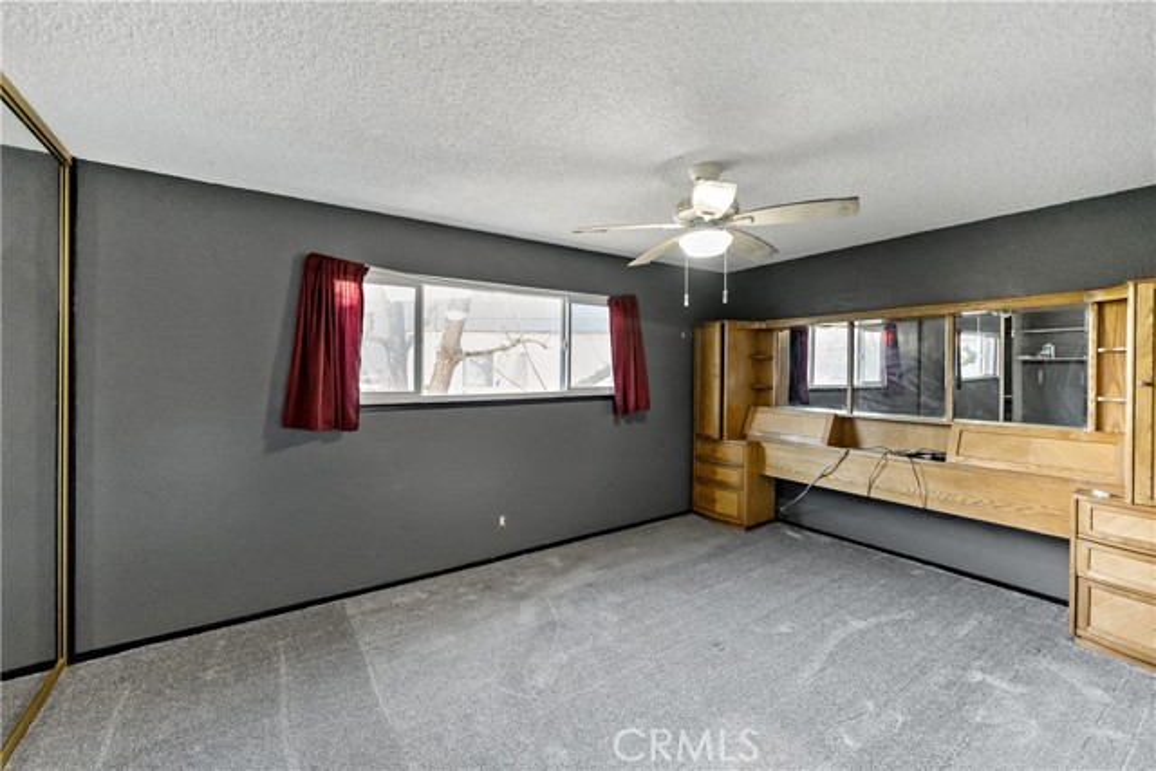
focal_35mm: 14
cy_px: 386
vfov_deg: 81.2
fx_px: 450
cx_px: 578
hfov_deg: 104.2
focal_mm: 14
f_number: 2.8
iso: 2000
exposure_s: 1/160
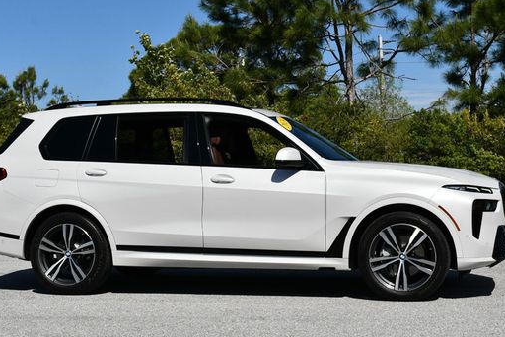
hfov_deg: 28.8
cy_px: 130
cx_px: 255
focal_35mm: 70
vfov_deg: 19.5
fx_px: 982
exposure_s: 1/400
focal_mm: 28
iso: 100
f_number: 10
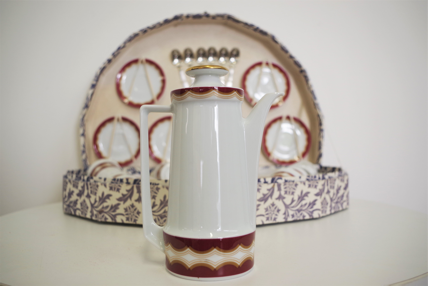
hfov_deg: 55.8
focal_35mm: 34
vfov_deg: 38.9
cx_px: 214
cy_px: 143
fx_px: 404
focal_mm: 23.13
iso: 200
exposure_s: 1/60
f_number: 4
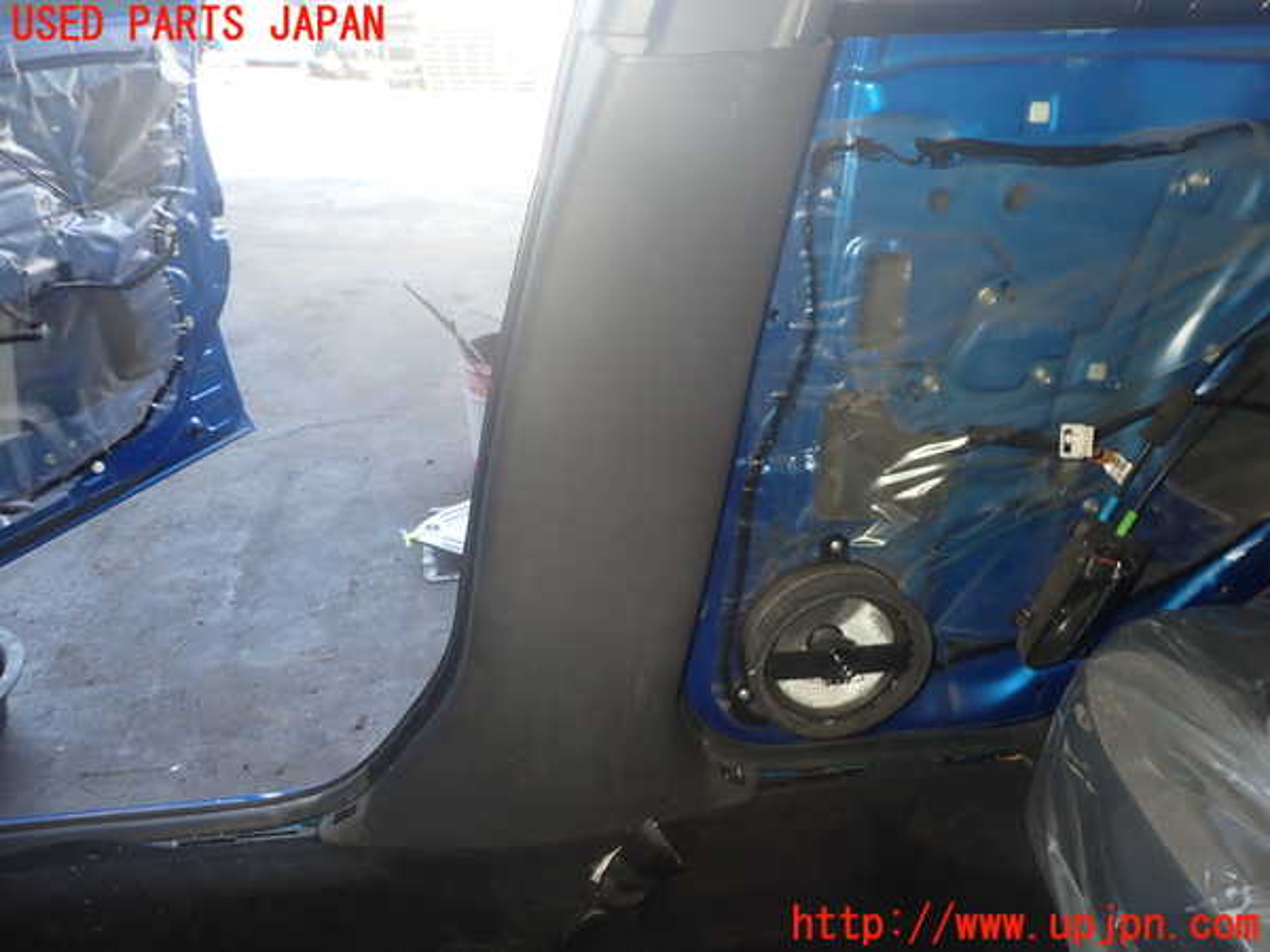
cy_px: 476
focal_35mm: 25
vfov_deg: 54.9
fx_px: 917
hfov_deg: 69.4
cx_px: 635
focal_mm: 4.5
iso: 100
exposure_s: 1/60
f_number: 2.8
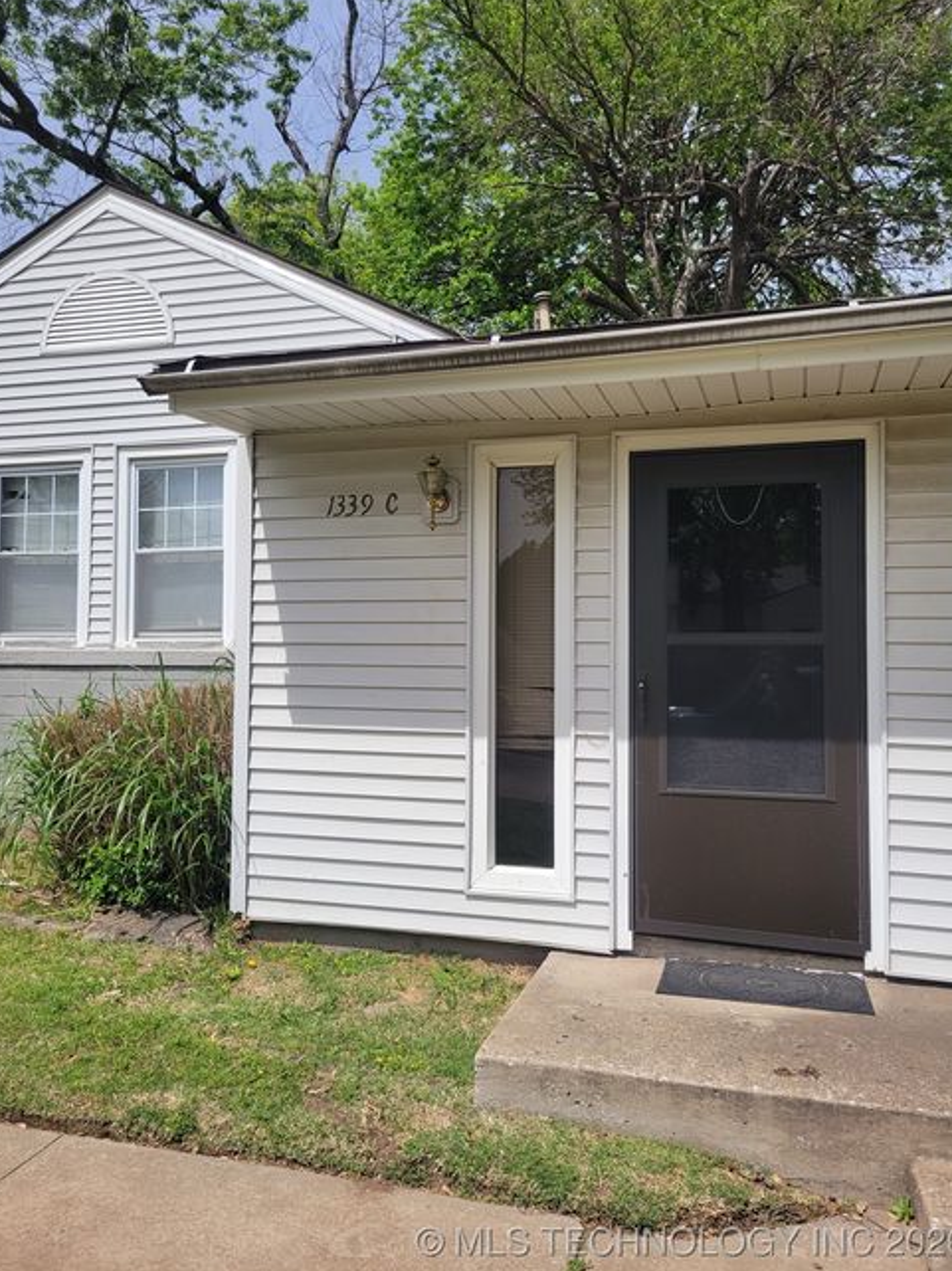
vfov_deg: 65.3
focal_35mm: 27
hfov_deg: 51.3
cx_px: 481
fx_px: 991
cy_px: 621
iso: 40
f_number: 1.8
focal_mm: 5.4
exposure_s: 1/724
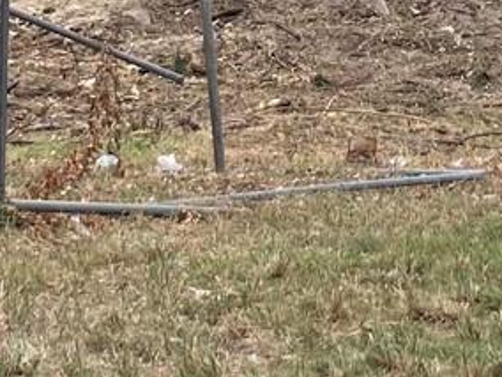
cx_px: 458
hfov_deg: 12.4
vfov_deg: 9.2
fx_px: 2291
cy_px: -188
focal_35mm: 158
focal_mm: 3.99
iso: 20
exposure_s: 1/1245
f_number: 1.8
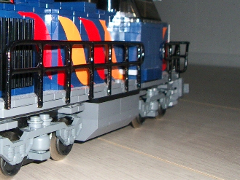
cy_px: 59
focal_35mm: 68
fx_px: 472
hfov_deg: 27.9
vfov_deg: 21.5
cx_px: 42
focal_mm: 5.8
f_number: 2.6
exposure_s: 1/40
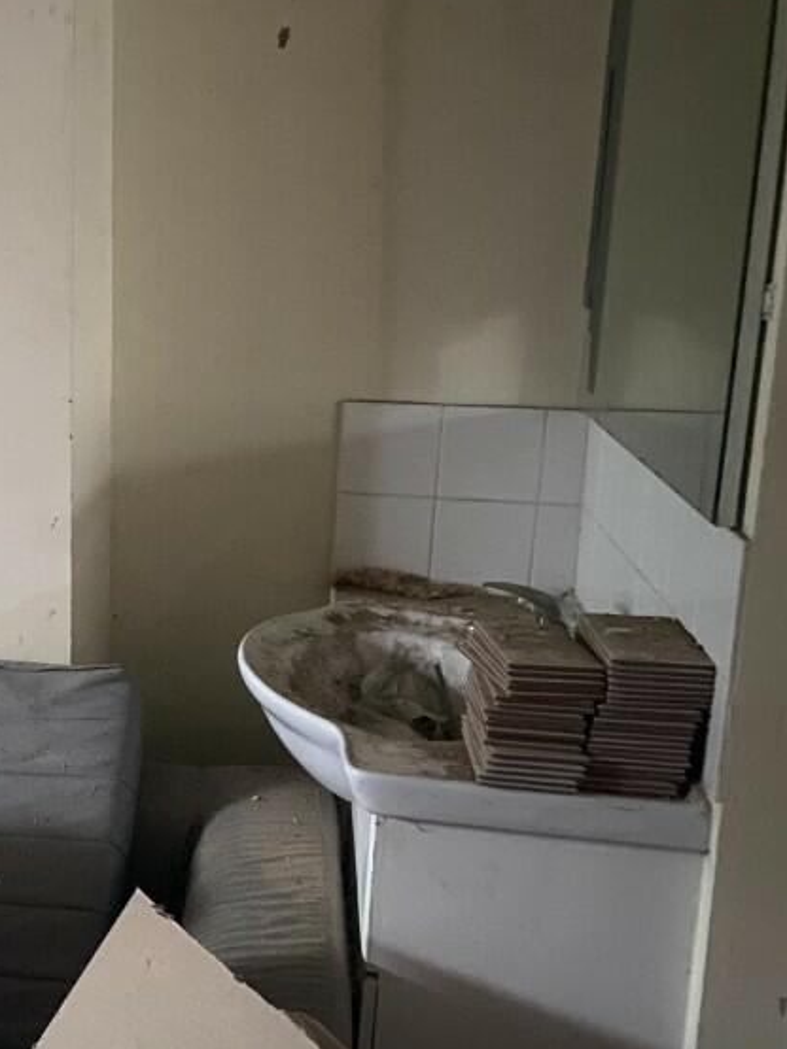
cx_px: -102
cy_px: 524
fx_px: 1456
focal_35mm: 48
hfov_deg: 27.4
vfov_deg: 39.7
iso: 800
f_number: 1.8
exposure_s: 1/4
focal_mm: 4.25
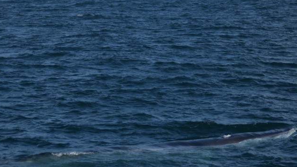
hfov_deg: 14.5
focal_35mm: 148
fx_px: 1165
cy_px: 90
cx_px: 112
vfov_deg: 8.2
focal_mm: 55
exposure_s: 1/4000
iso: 200
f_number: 4
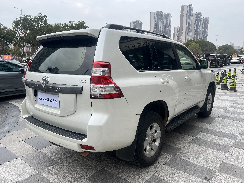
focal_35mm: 27
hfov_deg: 65.3
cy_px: 92
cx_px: 121
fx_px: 190
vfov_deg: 51.4
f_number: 1.5
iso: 50
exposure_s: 1/1100
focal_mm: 5.7
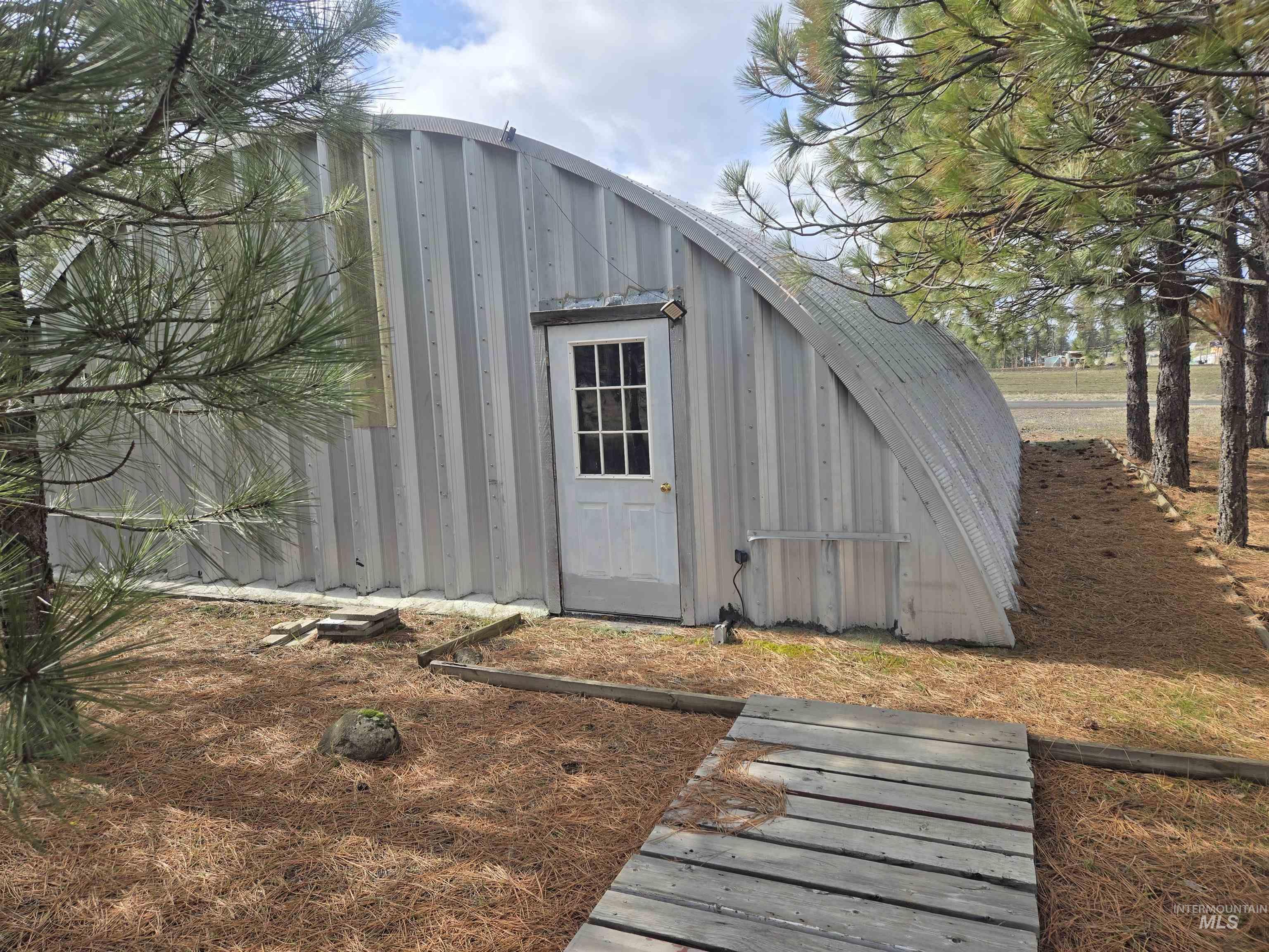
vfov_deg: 58.9
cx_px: 634
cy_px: 476
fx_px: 843
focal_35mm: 23
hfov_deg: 73.9
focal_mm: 5.4
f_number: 1.8
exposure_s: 1/1192
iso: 25
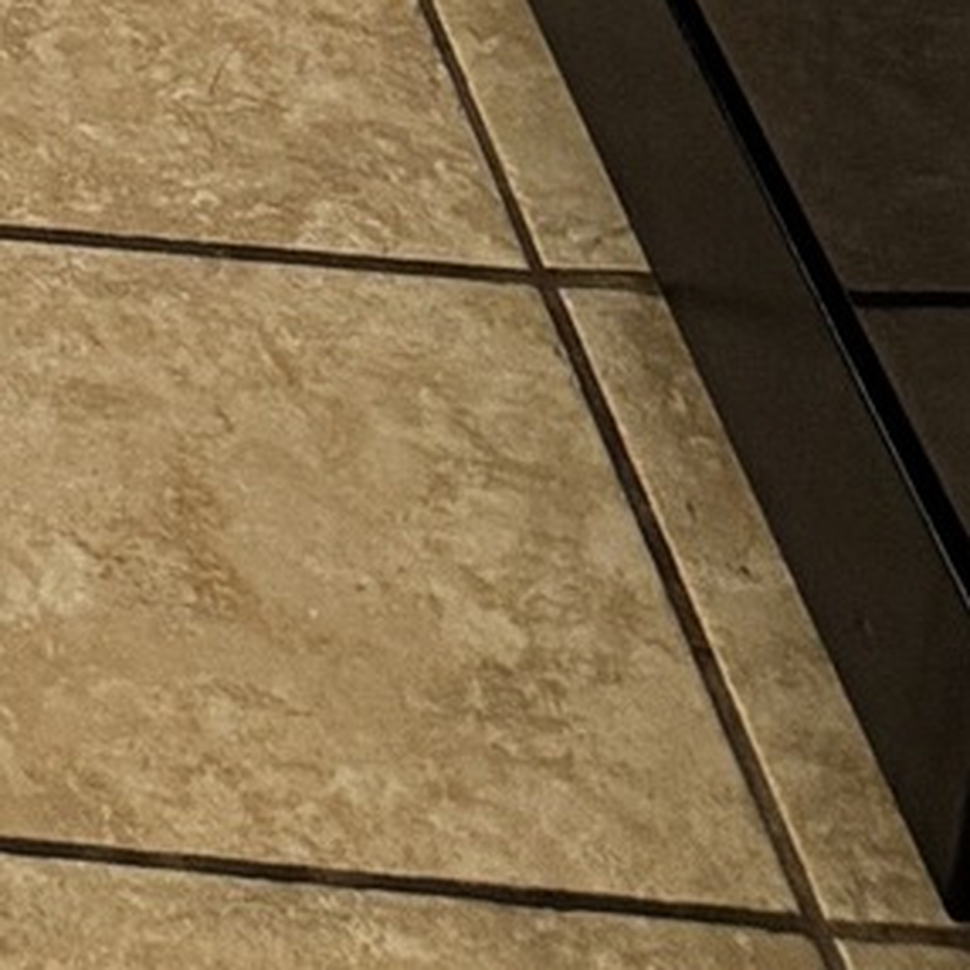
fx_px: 5421
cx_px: -1899
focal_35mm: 171
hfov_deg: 8.6
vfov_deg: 8.1
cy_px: -2337
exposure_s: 1/60
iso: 320
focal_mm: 6.76
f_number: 1.78
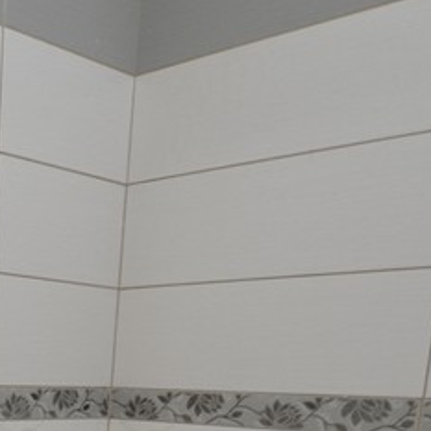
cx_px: -141
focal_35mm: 56
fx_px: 789
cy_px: 564
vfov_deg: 26.0
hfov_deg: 25.8
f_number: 3.5
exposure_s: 1/45
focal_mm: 10
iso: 800
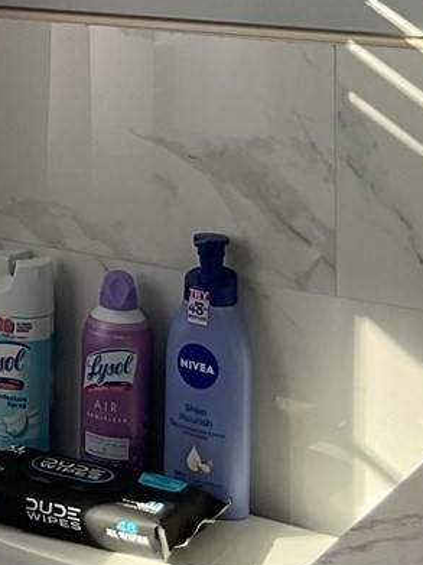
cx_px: -295
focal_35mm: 114
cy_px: -85
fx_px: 1858
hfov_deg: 12.1
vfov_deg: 16.6
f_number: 1.8
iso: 16
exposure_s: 1/120
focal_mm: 3
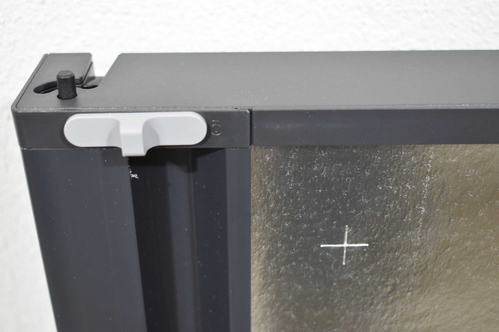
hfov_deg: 38.2
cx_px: 245
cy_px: 165
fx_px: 721
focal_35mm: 52
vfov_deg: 26.0
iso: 800
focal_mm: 34
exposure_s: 1/60
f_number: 5.6
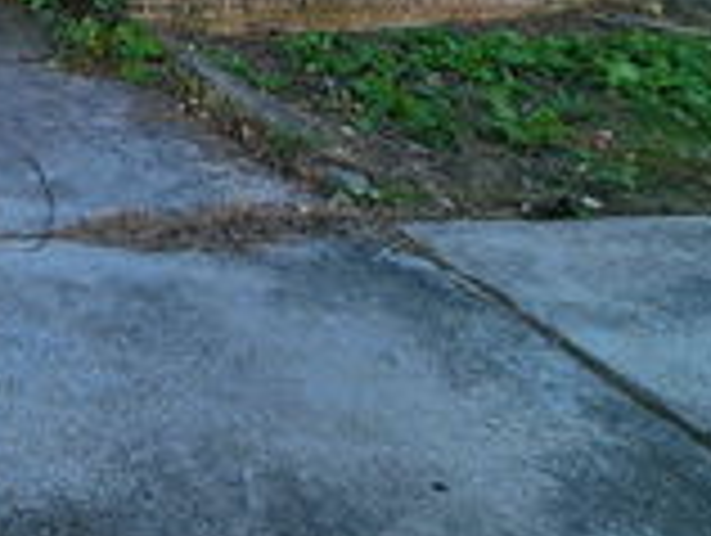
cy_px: -311
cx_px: -270
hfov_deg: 31.3
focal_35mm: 42
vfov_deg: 24.6
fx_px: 864
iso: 50
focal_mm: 2.2
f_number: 2.2
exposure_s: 1/612
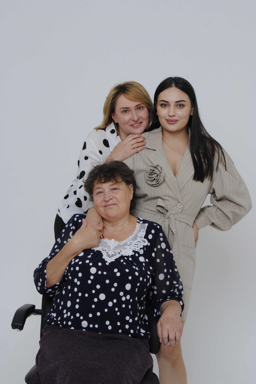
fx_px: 891
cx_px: 127
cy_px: 192
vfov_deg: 24.3
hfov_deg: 16.4
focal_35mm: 84
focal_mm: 55
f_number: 13
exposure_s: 1/80
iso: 400
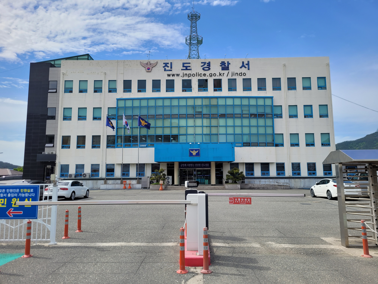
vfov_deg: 53.1
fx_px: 284
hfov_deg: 67.3
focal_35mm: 26
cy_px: 142
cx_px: 189
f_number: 1.8
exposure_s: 1/2600
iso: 40
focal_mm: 5.4
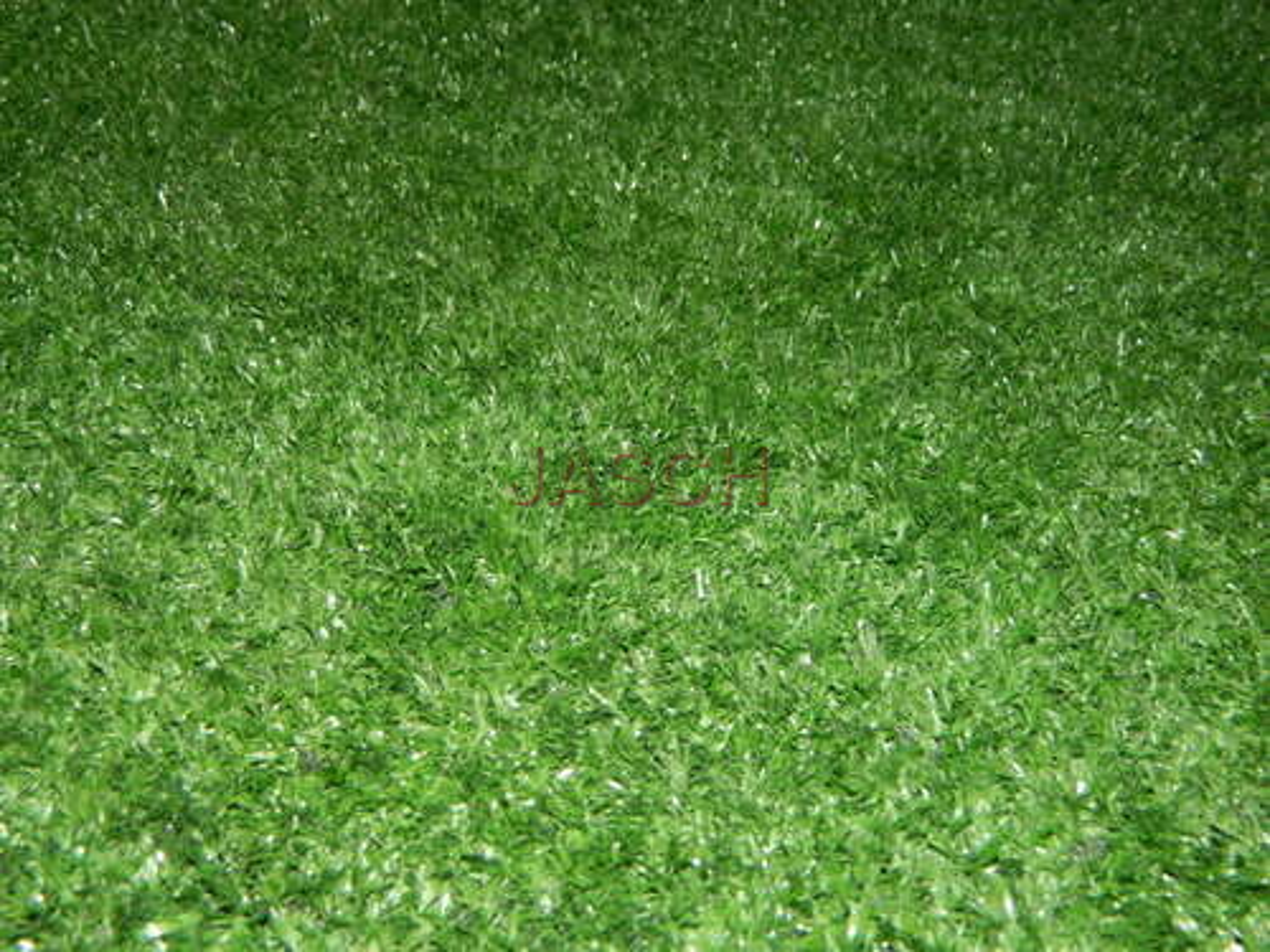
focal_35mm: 47
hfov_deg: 40.4
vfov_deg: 30.9
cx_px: 635
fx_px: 1724
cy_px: 476
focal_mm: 8.4
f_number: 10.2
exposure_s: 1/50
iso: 200
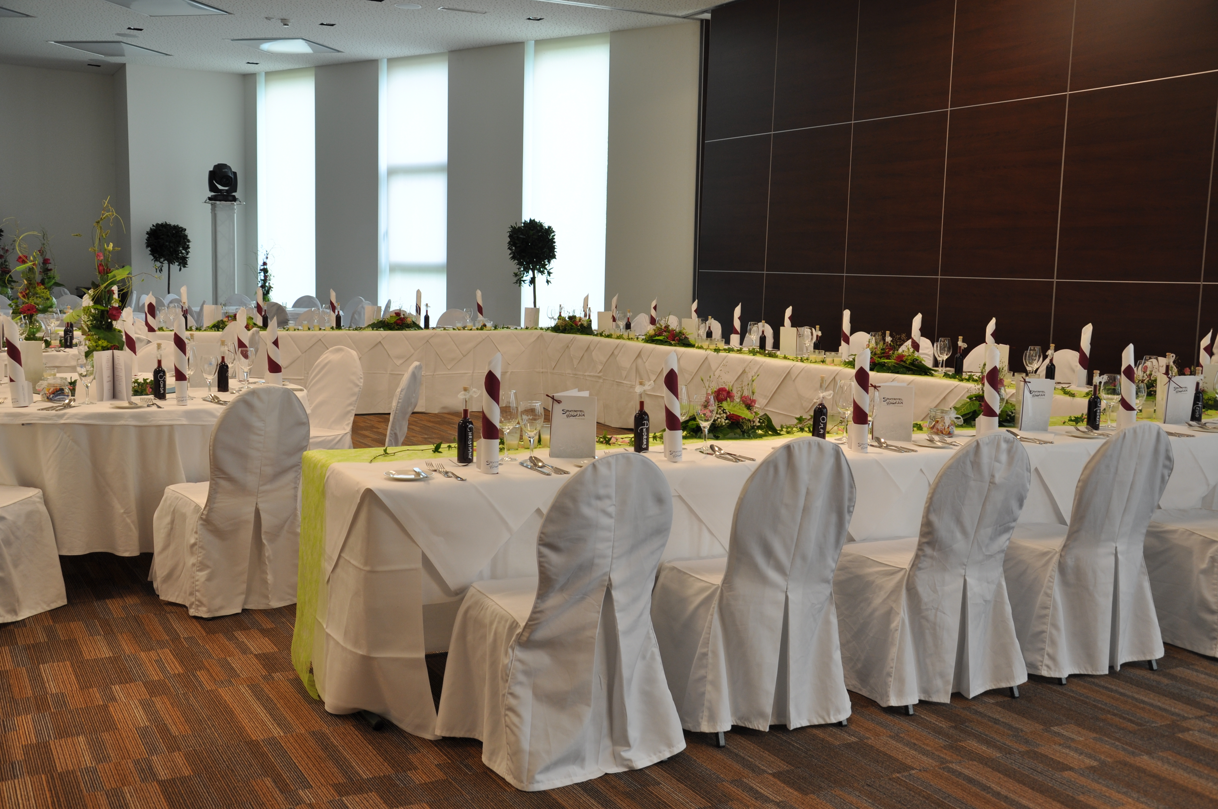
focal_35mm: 38
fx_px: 1267
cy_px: 404
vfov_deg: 35.4
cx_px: 609
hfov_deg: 51.3
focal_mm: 25
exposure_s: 1/30
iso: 200
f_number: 5.6
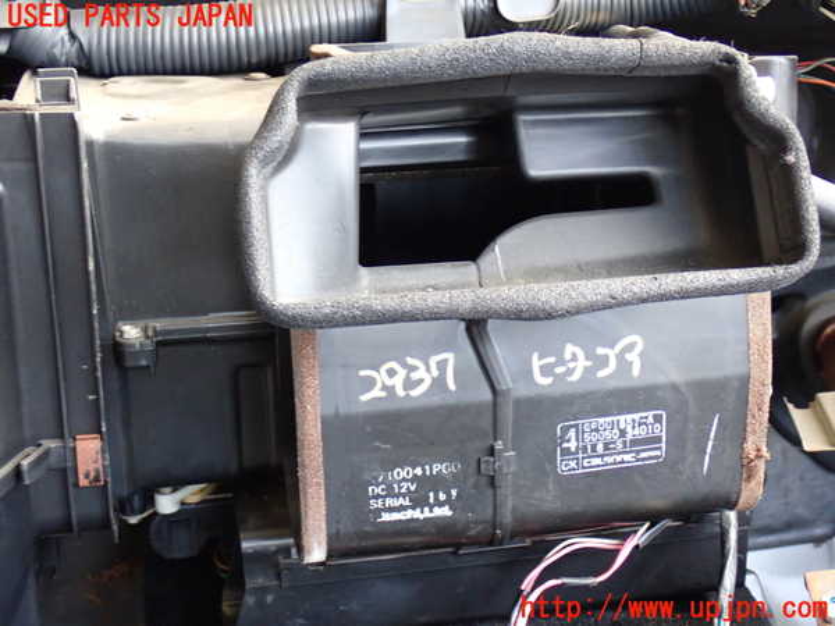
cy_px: 313
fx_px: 1303
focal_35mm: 54
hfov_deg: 35.5
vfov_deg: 27.0
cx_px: 418
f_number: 3.3
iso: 800
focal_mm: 9.65
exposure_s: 1/50
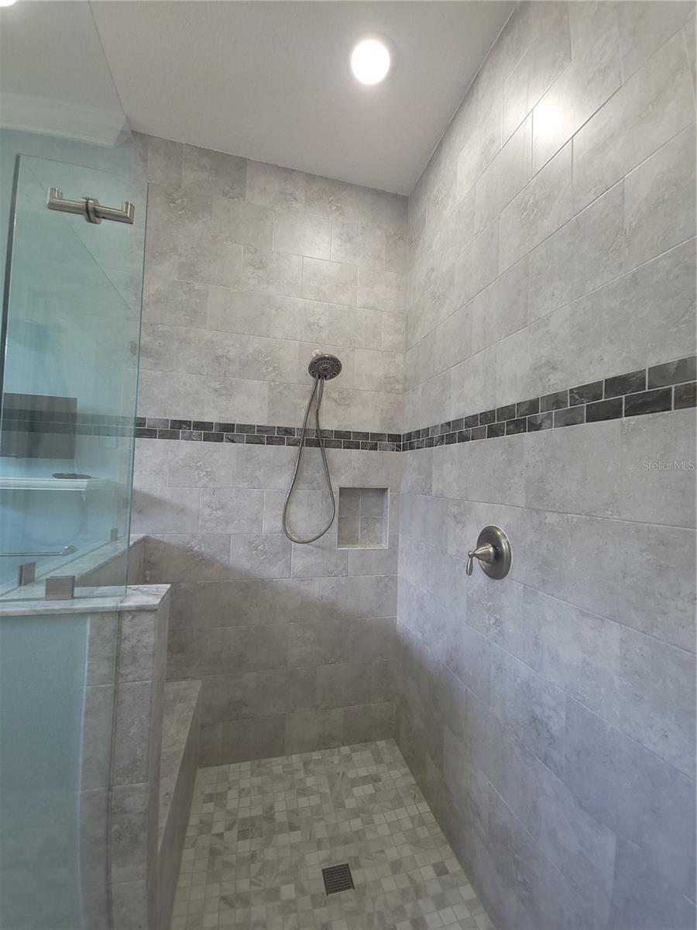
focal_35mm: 13
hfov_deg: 89.9
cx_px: 348
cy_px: 465
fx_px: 349
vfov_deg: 106.2
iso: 125
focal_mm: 2.2
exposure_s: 1/20
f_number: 2.2
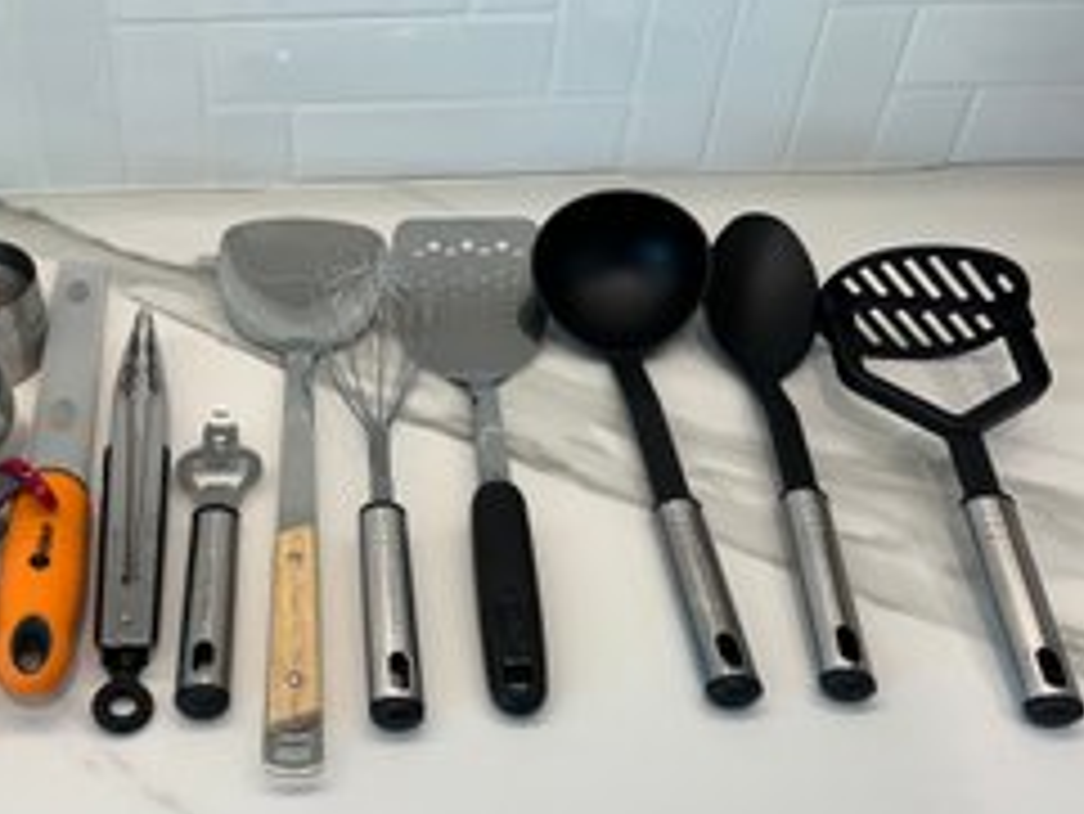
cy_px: 479
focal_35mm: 37
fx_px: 1159
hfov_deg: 48.8
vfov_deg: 38.6
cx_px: 317
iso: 64
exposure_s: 1/120
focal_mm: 5.7
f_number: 1.5
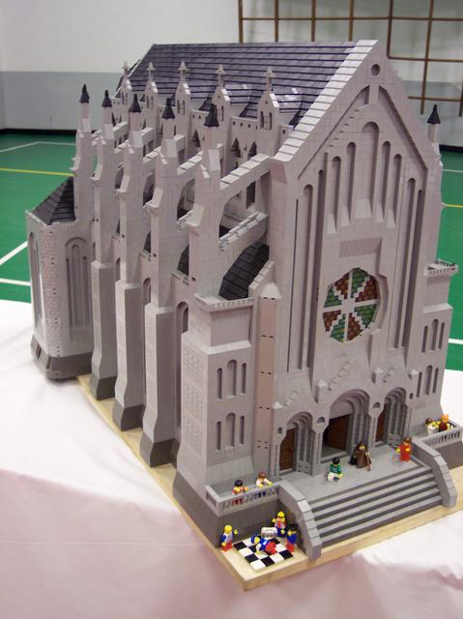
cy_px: 310
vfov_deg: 49.0
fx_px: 679
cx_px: 232
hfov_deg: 37.7
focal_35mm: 38
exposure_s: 1/10
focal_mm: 8
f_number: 2.8
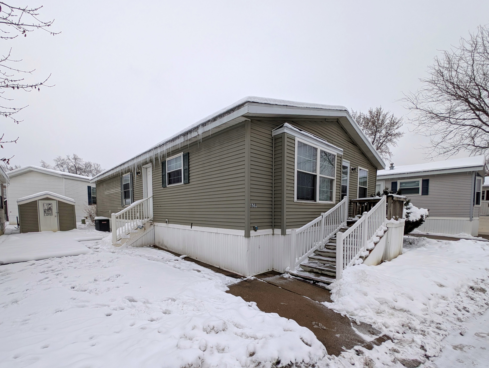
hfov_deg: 110.5
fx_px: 170
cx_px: 244
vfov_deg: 94.6
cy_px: 184
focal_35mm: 12
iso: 54
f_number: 1.95
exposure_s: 1/61.6
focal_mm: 2.23
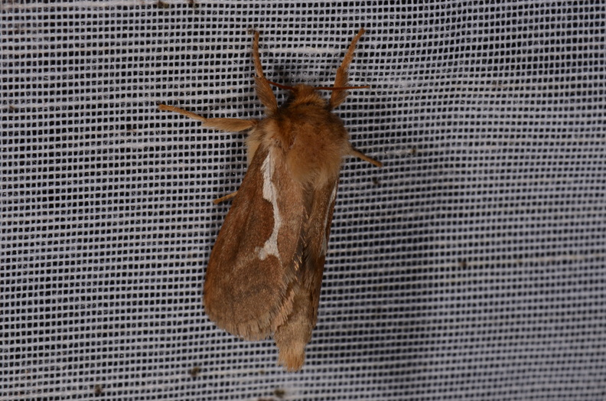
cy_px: 200
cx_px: 303
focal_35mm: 128
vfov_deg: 10.7
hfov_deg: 16.1
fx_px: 2141
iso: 100
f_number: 32
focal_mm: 85
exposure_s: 1/60
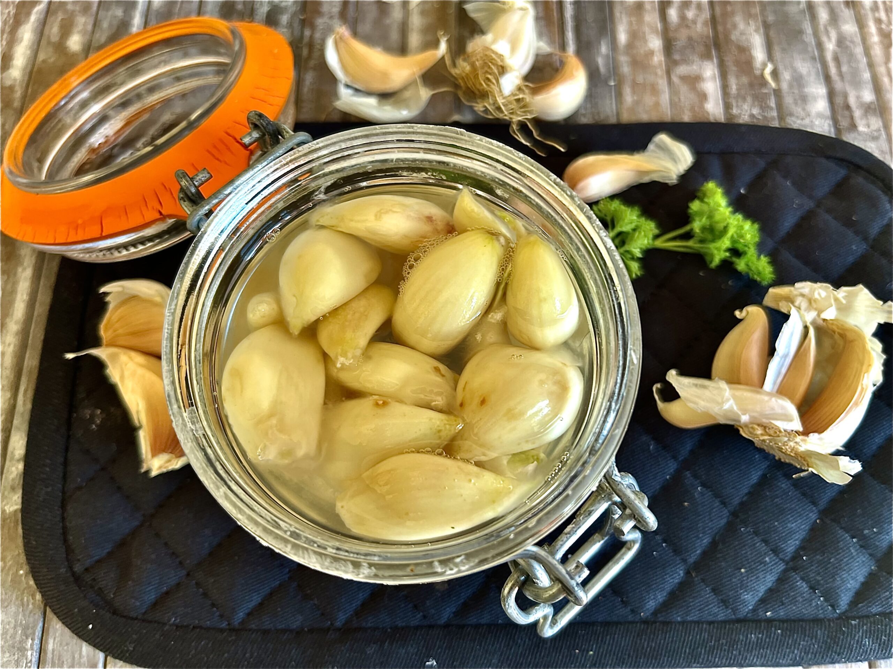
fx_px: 671
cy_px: 334
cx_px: 446
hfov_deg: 67.3
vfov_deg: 53.1
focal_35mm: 26
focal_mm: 5.1
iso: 64
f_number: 1.6
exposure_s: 1/122
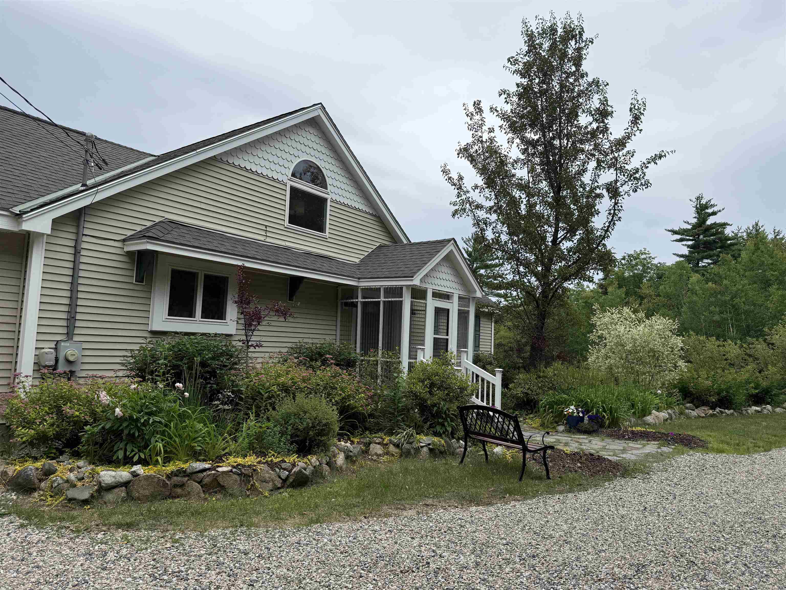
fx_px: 545
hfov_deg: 71.6
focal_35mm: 24
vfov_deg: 56.8
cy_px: 295
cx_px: 393
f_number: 1.78
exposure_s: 1/4673
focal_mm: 6.76
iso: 80
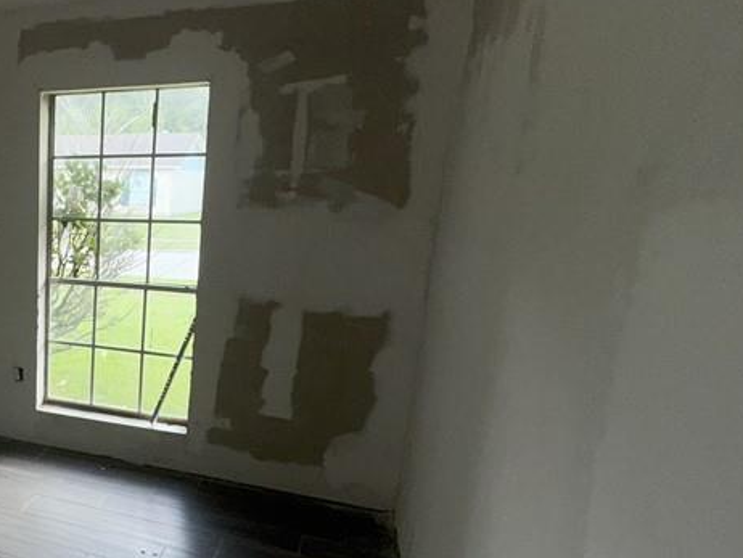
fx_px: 666
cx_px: 18
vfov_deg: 45.2
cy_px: 341
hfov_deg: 49.0
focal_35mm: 31
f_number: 2.2
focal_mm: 2.22
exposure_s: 1/122
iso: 20
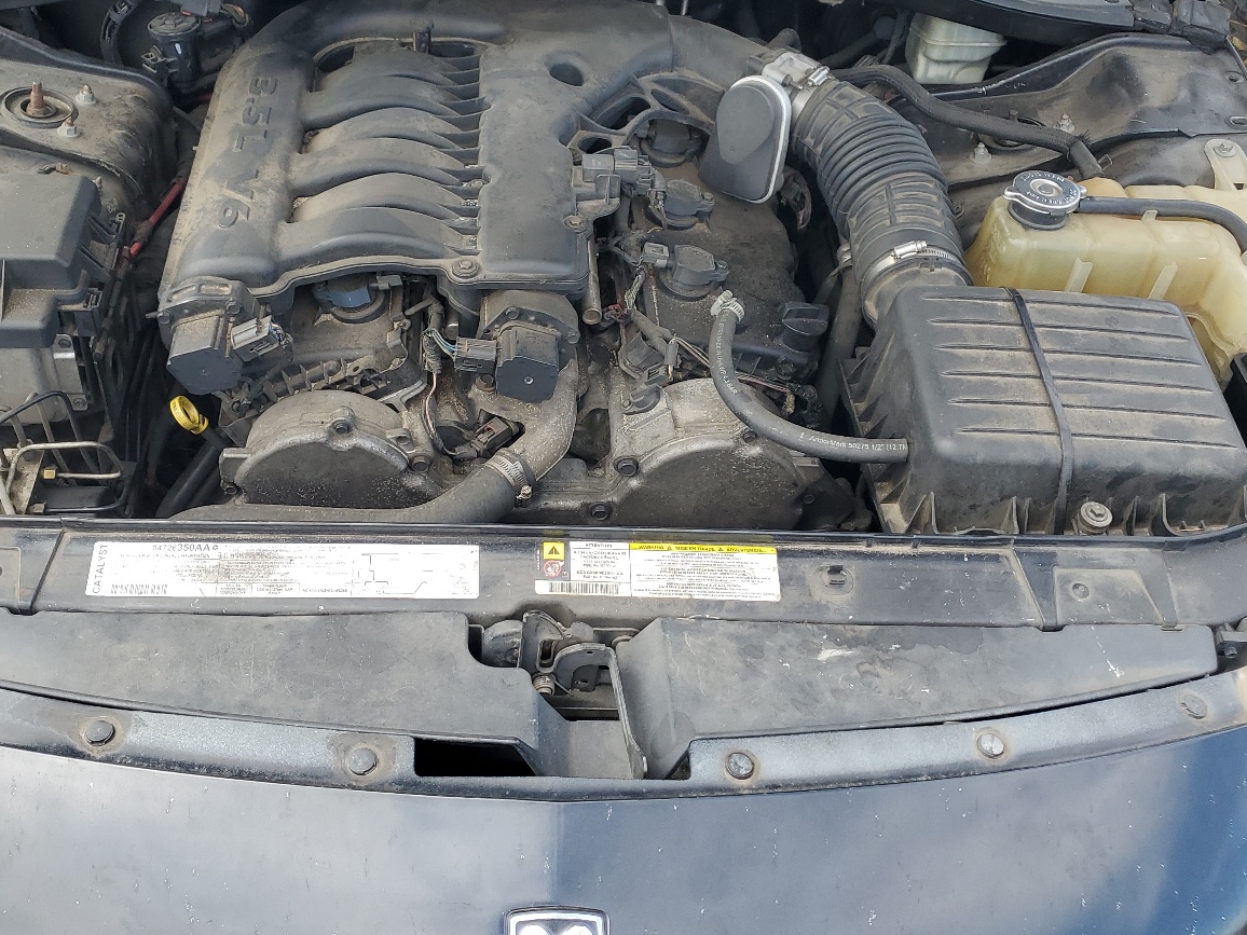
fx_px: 1297
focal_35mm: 36
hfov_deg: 51.1
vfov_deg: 39.4
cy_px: 346
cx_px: 512
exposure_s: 1/667
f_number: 1.5
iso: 50
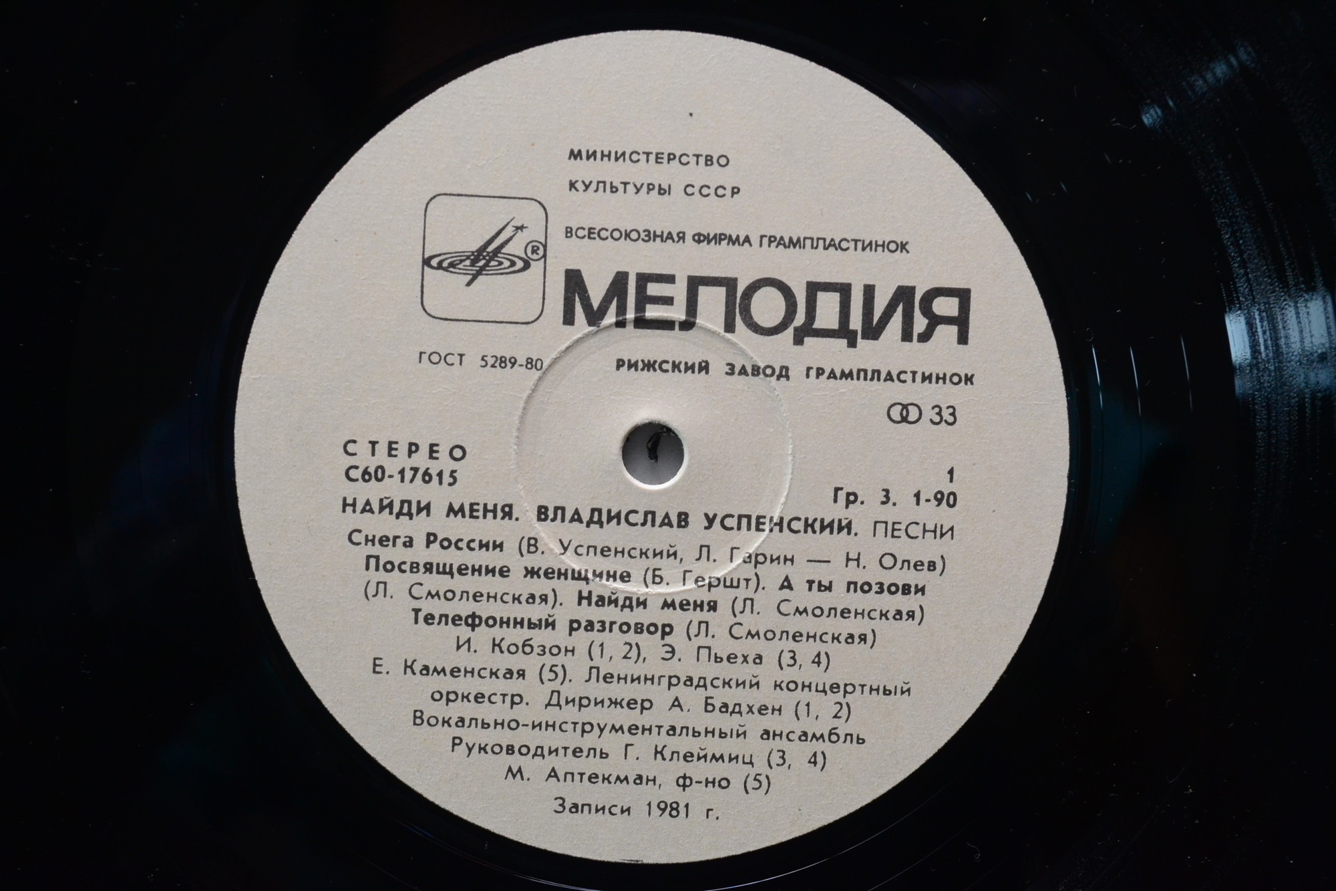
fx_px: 1892
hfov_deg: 38.9
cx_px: 668
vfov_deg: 26.5
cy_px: 446
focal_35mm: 51
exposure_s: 1/125
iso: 1600
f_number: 7.1
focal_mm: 34
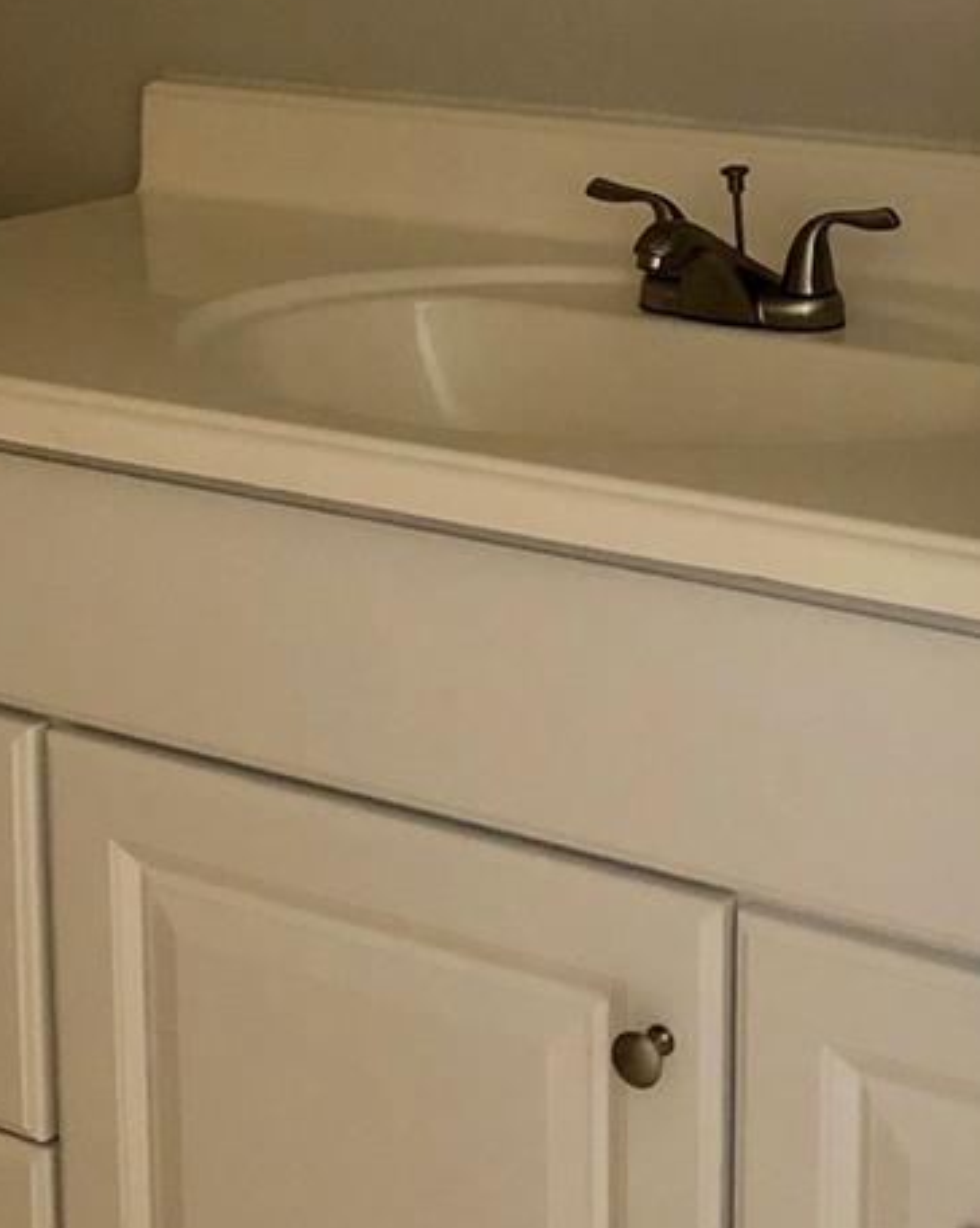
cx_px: 678
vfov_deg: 25.8
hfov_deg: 21.1
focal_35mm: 72
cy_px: 194
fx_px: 2614
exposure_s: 1/6
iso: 80
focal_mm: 3.99
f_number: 1.8
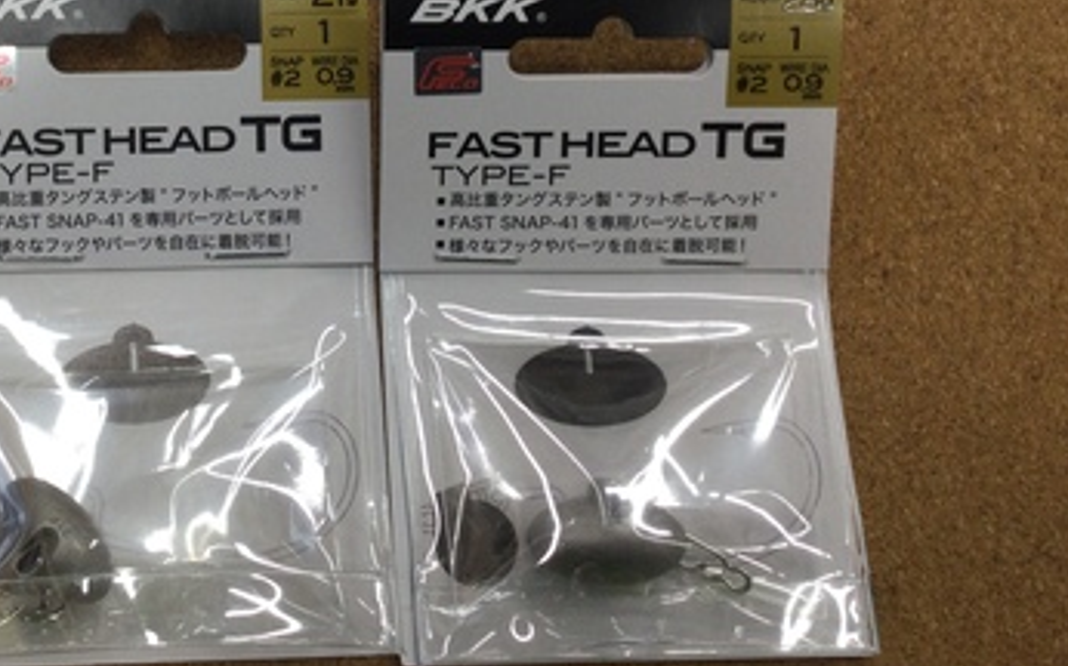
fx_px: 1659
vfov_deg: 22.0
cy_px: 25
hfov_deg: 34.3
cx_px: 176
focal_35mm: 57
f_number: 2.4
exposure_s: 1/60
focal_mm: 3.3
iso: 32
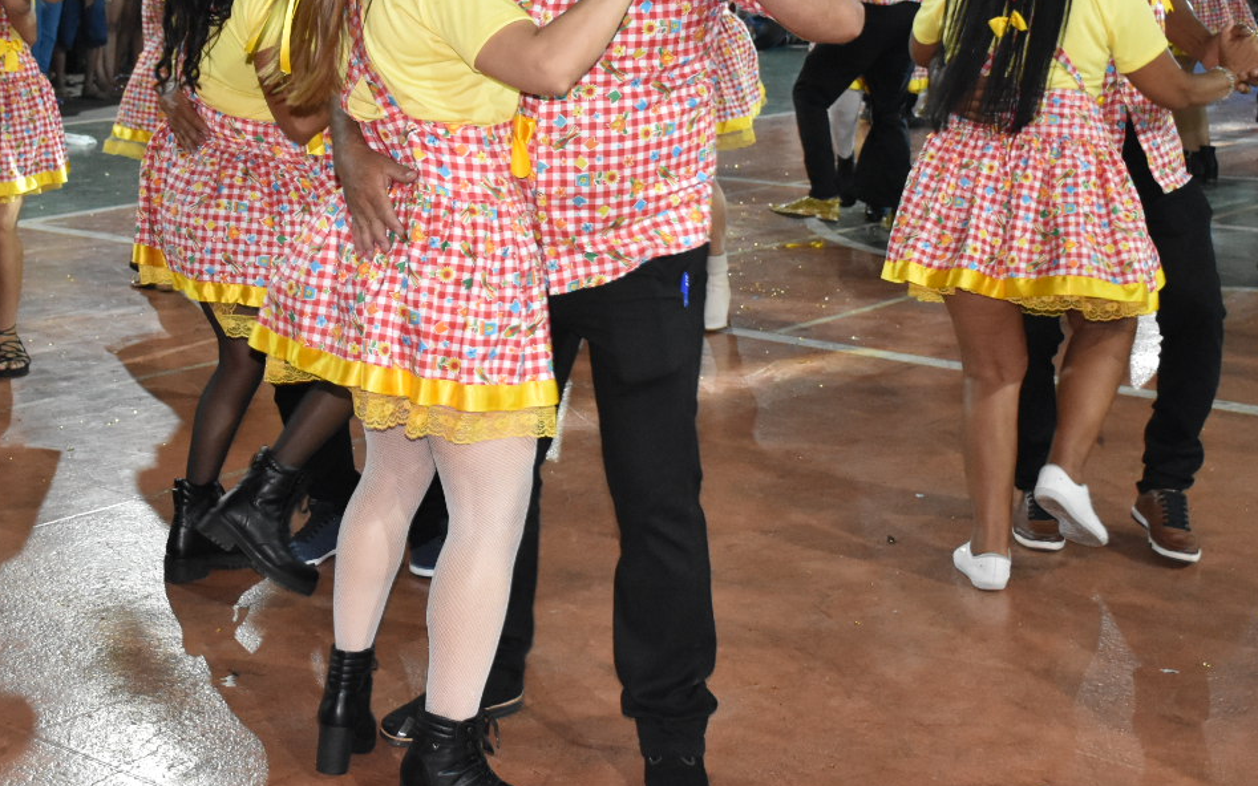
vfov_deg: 19.0
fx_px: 2331
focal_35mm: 68
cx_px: 495
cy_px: 181
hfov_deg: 30.1
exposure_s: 1/100
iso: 2500
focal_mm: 26
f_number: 3.8
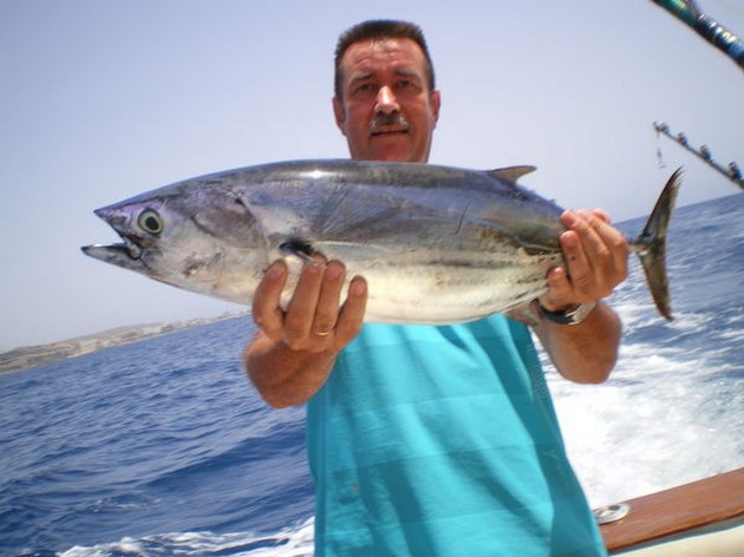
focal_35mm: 36
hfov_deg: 51.4
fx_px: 773
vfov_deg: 39.6
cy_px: 278
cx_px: 372
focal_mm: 6.3
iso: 50
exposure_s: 1/400
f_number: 4.6
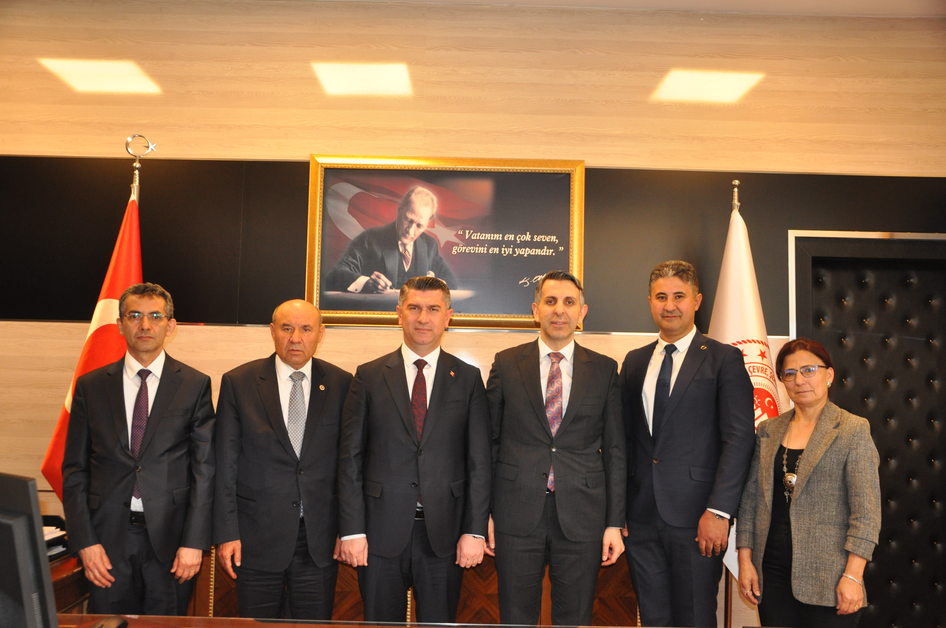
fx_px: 866
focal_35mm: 33
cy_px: 314
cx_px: 473
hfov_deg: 57.3
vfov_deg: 39.9
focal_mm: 22
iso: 800
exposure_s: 1/60
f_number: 3.8
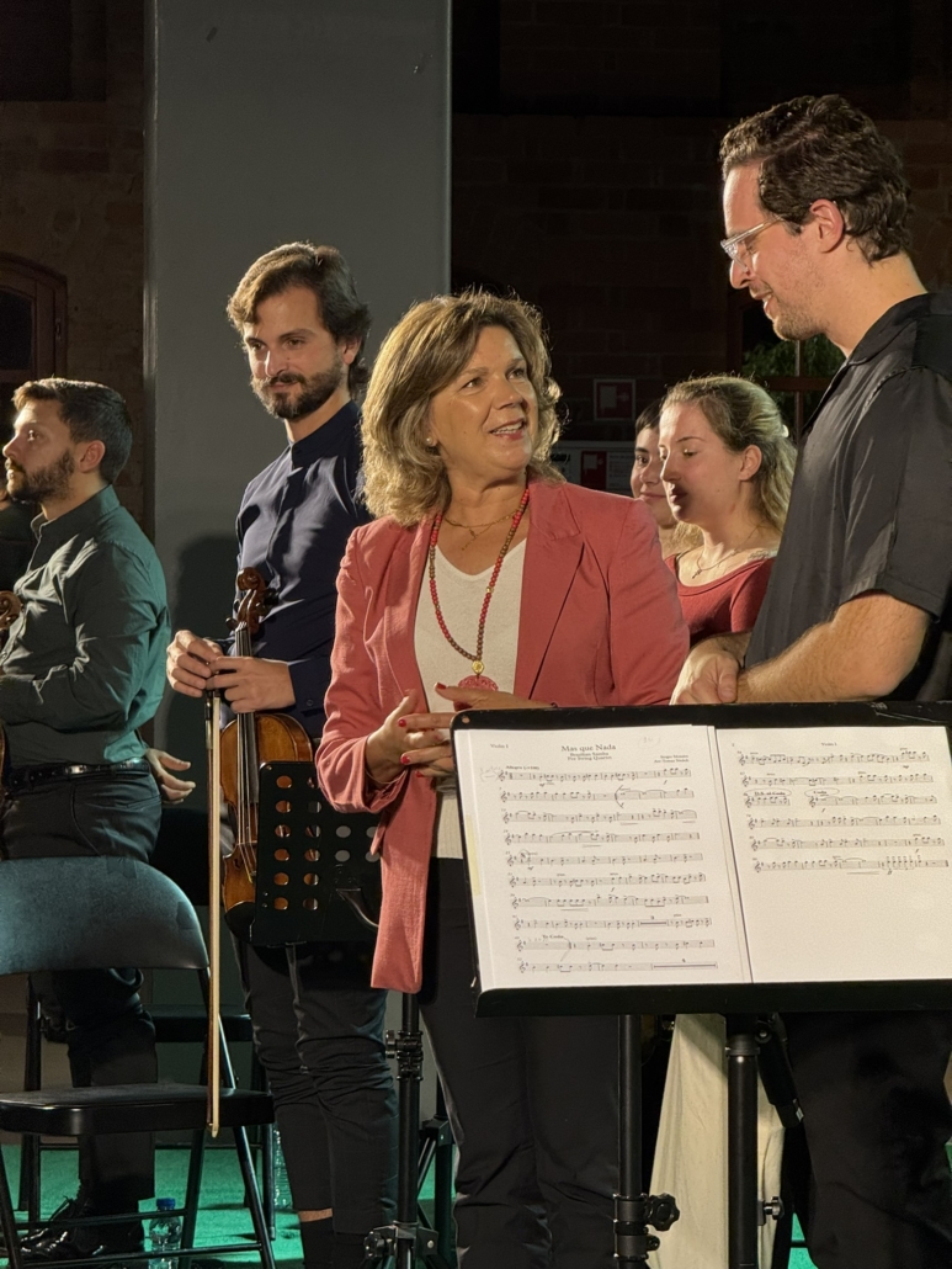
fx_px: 4398
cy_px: 634
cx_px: 476
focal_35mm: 120
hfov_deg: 12.4
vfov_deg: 16.4
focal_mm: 15.66
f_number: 2.8
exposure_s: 1/50
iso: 125
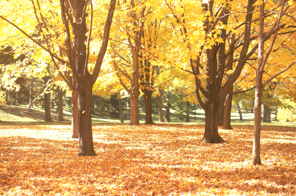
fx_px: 616
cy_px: 98
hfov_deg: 27.0
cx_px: 148
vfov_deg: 18.1
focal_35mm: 75
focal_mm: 50
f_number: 2.2
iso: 100
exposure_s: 1/320
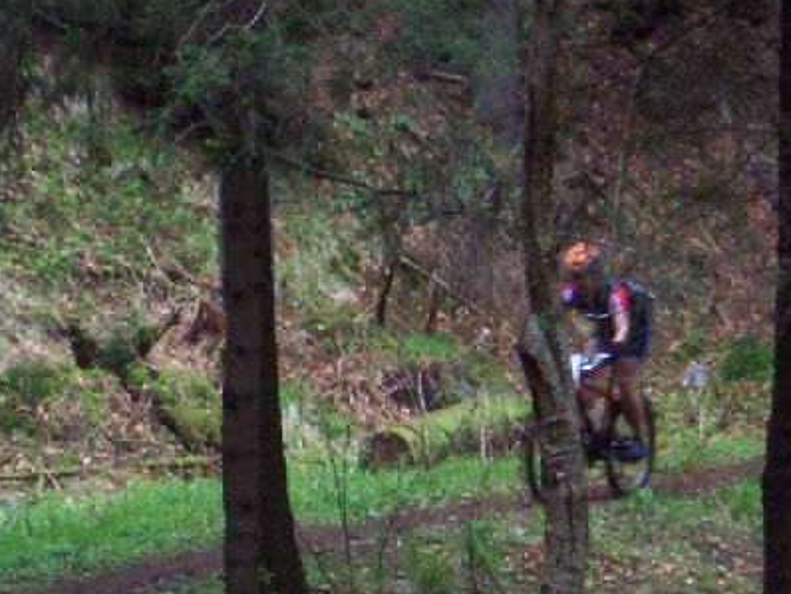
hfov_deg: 8.4
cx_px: 143
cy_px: 544
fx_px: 5373
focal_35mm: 235
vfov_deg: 6.3
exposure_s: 1/125
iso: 400
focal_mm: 19.2
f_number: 4.4
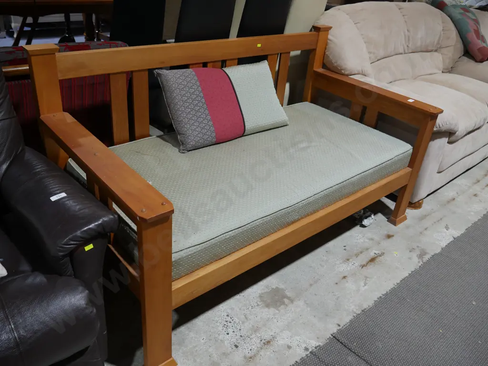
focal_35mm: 28
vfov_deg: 49.8
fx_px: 395
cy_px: 183
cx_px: 244
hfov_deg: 63.4
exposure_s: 1/60
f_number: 4.5
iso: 320
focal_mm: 14
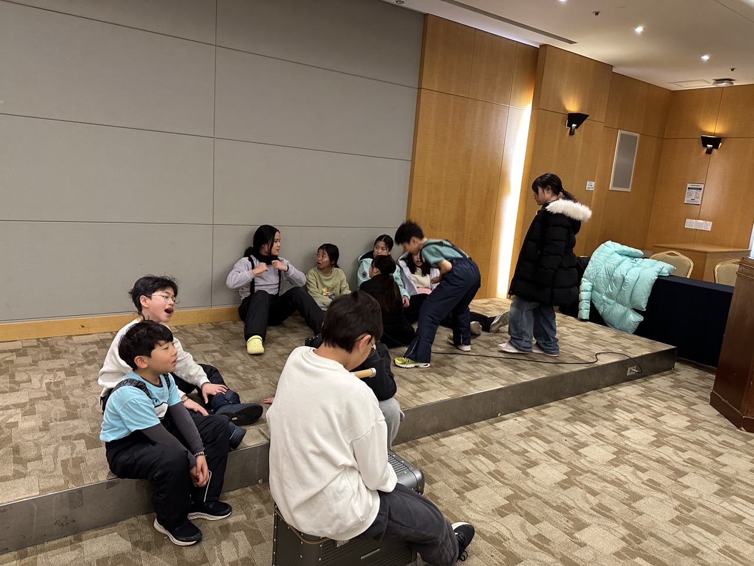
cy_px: 283
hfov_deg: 71.6
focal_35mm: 24
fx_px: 523
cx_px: 377
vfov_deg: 56.8
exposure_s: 1/60
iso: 320
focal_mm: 6.86
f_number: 1.78
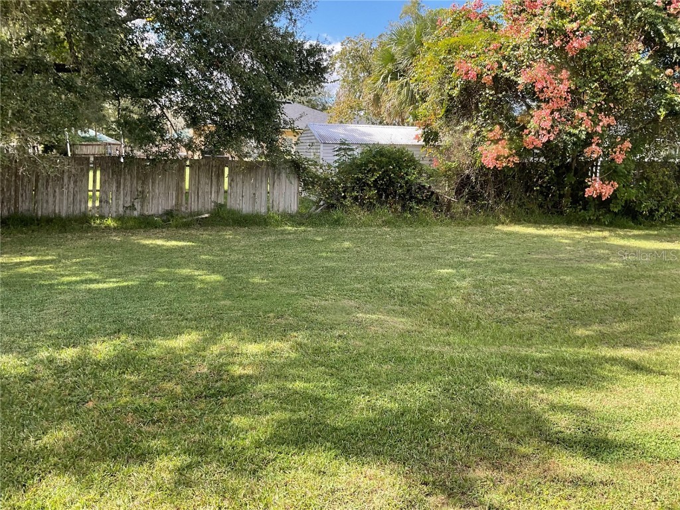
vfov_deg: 48.2
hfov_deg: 61.7
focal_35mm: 29
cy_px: 255
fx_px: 570
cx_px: 340
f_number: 1.8
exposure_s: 1/312
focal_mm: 3
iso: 16
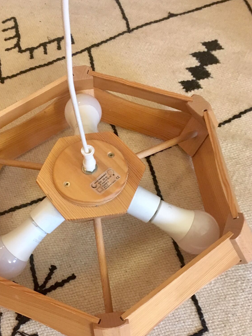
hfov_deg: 36.6
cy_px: 207
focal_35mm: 39
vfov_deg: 47.5
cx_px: 96
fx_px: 379
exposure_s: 1/20
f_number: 2.2
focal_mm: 4.15
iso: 200
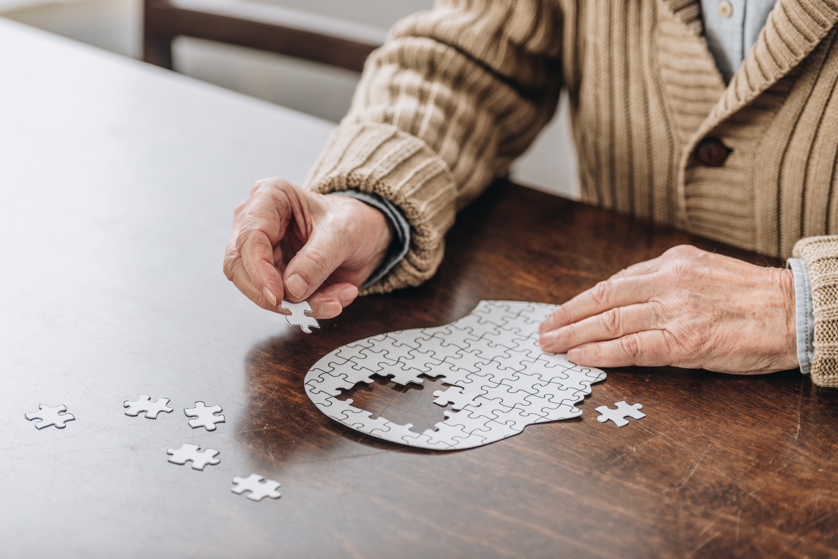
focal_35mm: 102
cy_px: 280
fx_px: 2375
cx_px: 419
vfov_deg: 13.4
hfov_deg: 20.0
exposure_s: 1/200
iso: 100
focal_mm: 102
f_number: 2.8
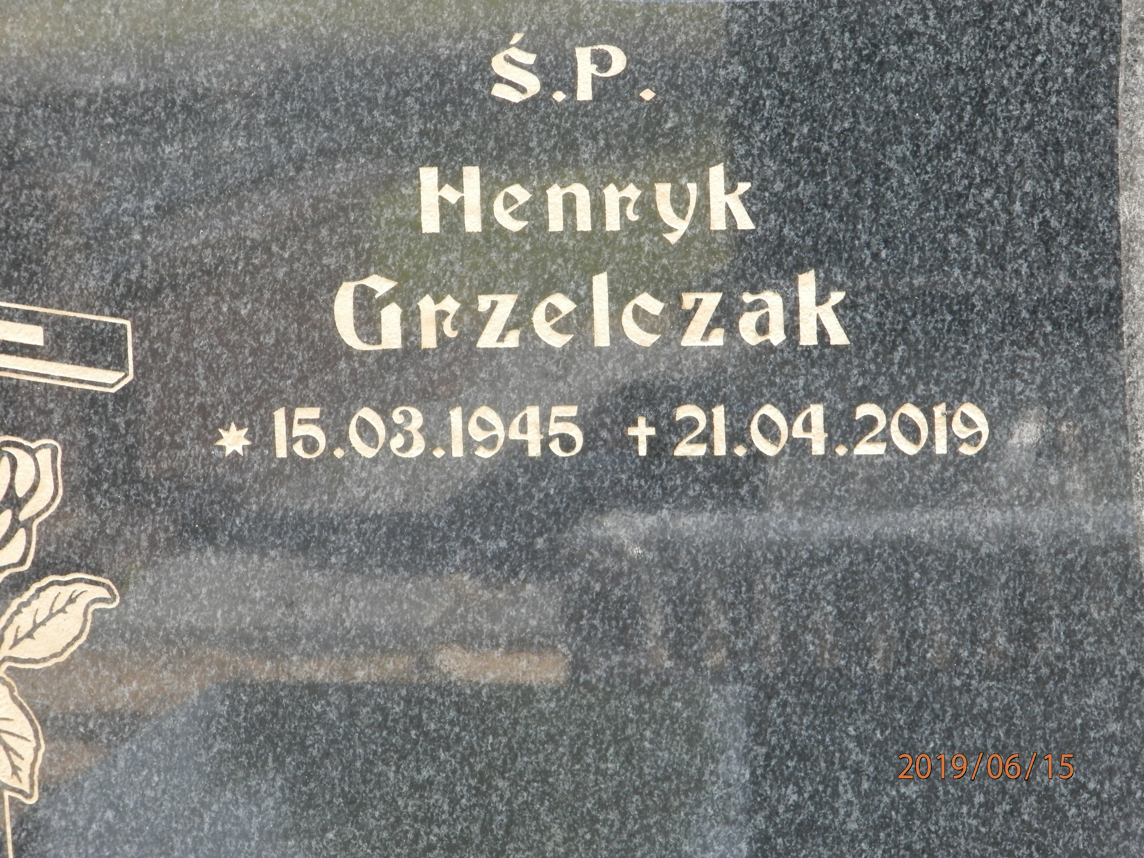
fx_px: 5949
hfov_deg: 11.0
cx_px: 572
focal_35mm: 180
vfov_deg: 8.2
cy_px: 429
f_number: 5.1
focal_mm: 32.1
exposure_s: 1/80
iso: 200
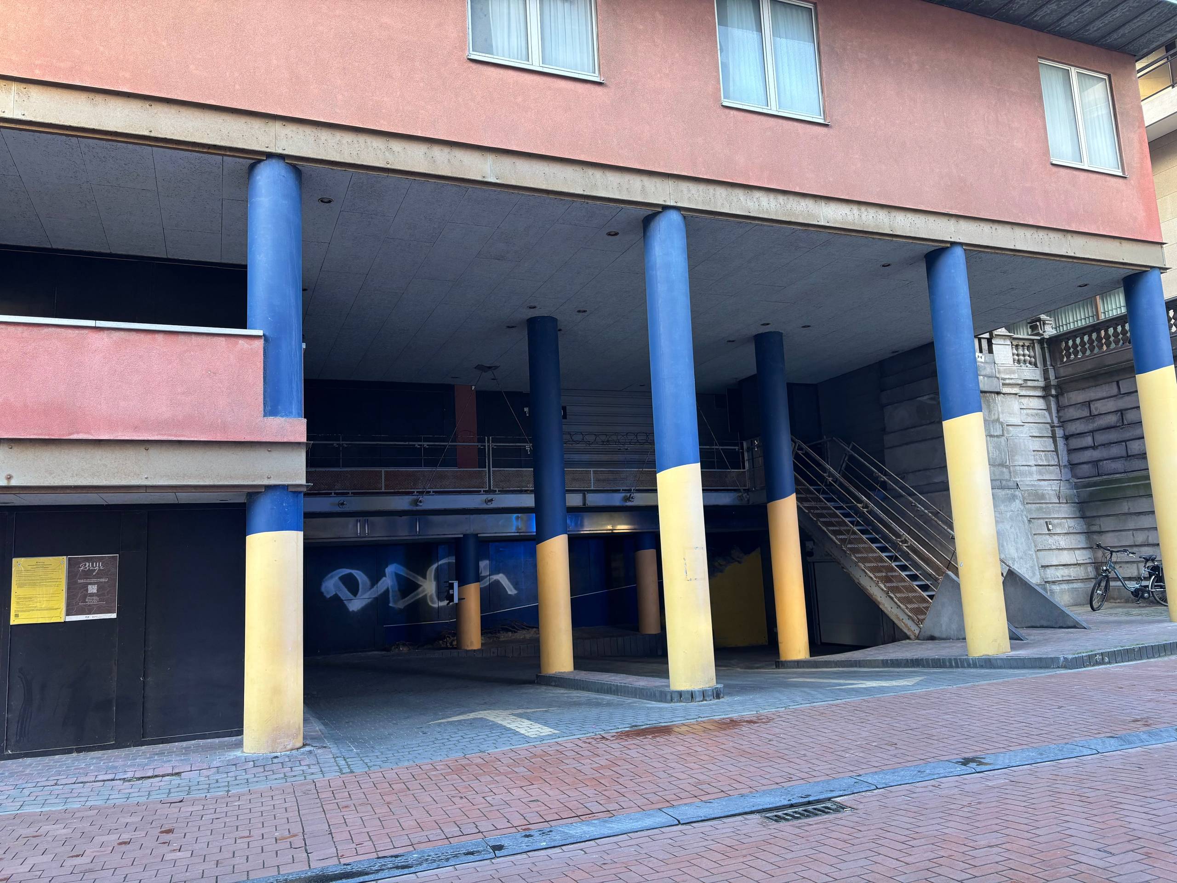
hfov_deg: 67.3
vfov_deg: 53.1
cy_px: 442
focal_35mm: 26
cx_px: 588
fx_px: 884
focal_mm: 5.96
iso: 80
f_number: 1.6
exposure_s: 1/121
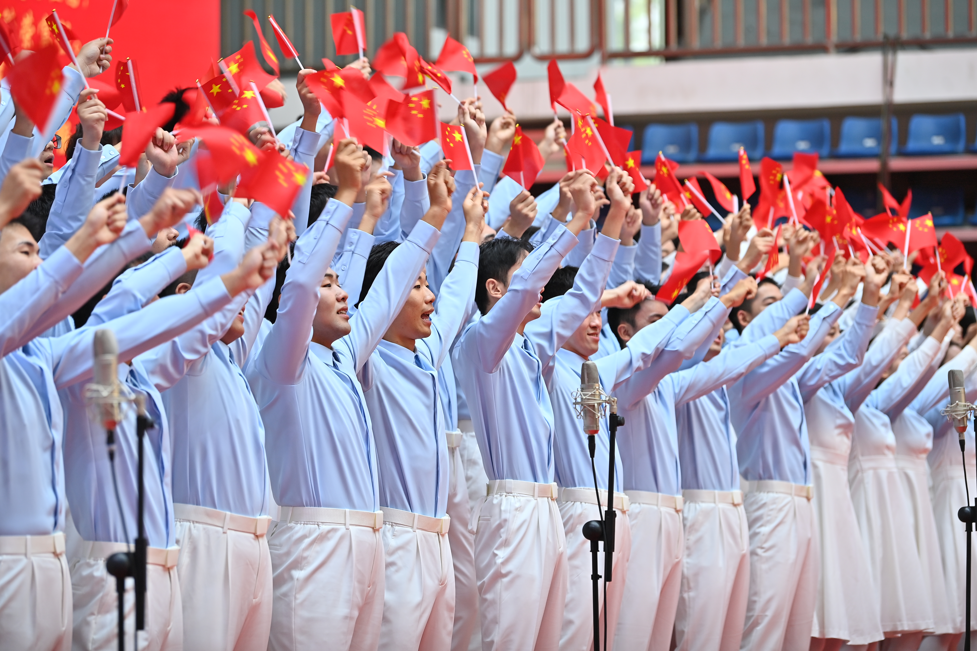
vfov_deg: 9.5
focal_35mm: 145
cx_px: 488
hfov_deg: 14.2
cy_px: 326
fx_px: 3935
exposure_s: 1/100
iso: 250
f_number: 3.5
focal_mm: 145
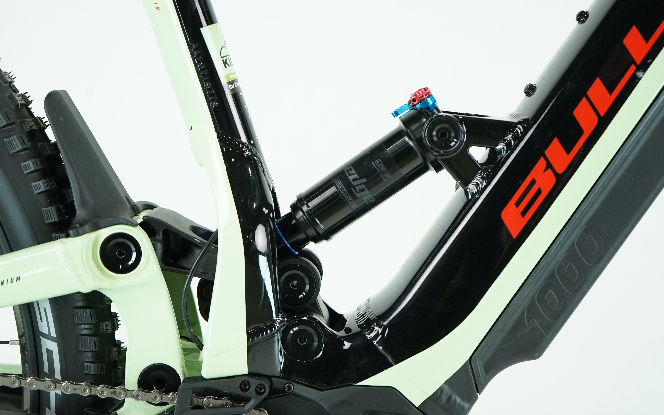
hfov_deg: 37.5
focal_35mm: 54
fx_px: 977
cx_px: 328
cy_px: 199
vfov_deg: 24.0
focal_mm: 52
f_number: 5
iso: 2000
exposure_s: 1/200
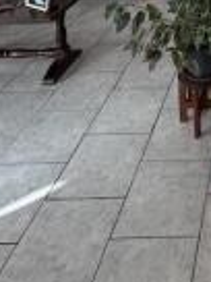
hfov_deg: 27.1
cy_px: -115
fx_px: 366
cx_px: 273
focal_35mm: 45
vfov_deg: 29.9
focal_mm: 2.22
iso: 320
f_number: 2.2
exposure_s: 1/87
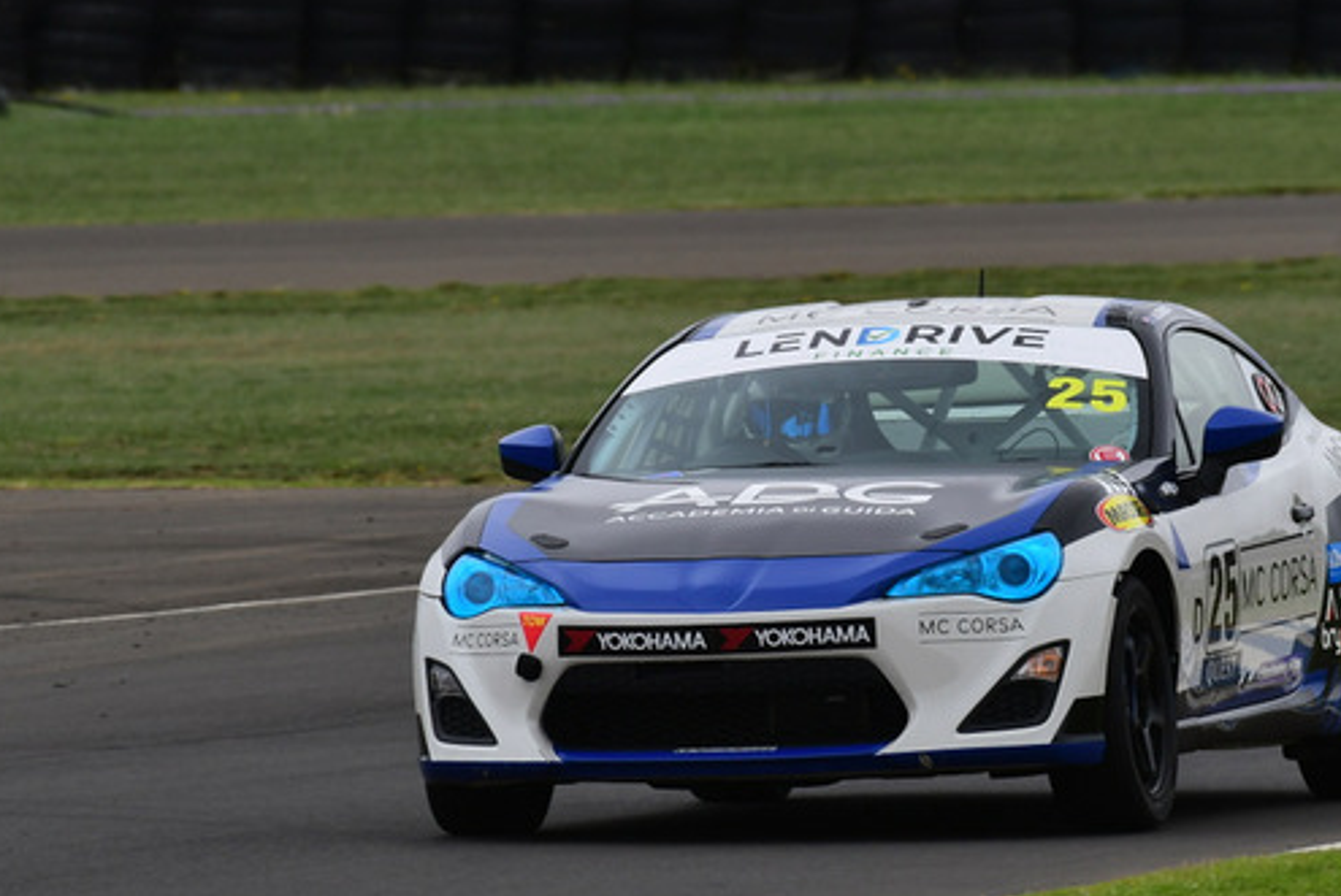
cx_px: 786
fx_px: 43359
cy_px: 282
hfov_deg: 1.8
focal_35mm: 1163
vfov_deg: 1.2
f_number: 10
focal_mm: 480
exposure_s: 1/640
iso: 400
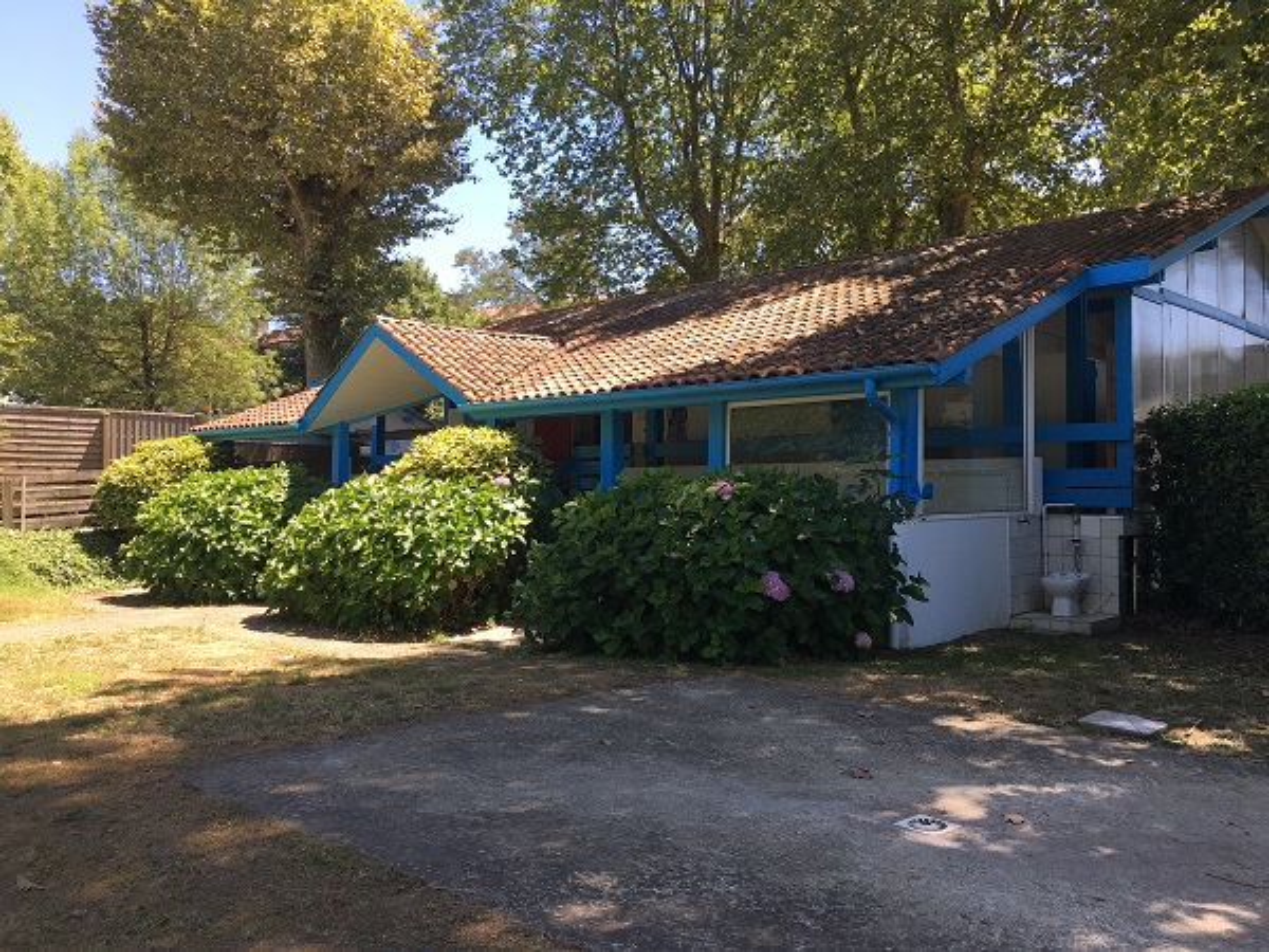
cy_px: 476
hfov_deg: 61.7
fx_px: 1063
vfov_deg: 48.2
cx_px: 634
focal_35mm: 29
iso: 25
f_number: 2.2
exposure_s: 1/377
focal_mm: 4.15
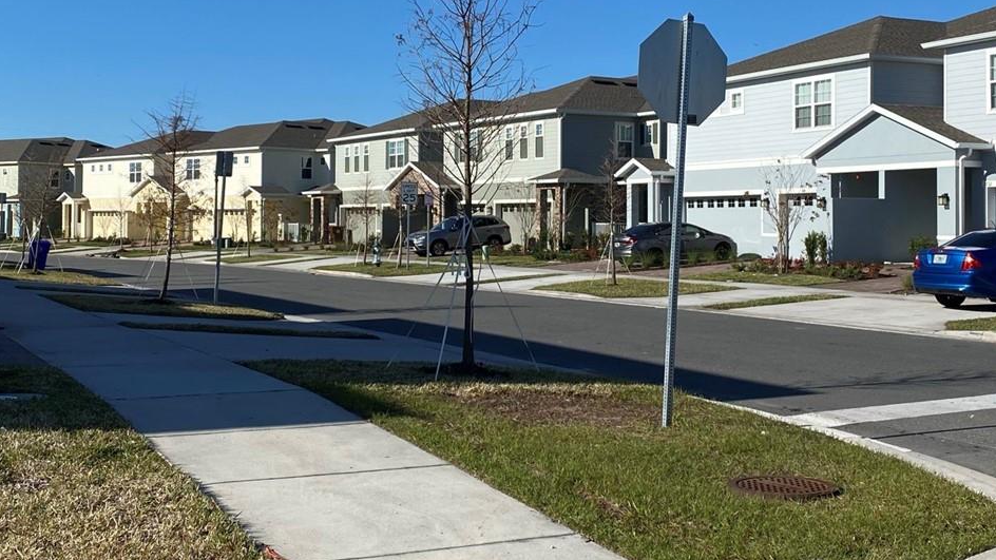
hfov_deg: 42.8
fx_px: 1268
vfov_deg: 24.8
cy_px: 199
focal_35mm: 48
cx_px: 553
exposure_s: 1/3846
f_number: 1.8
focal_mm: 4.25
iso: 32
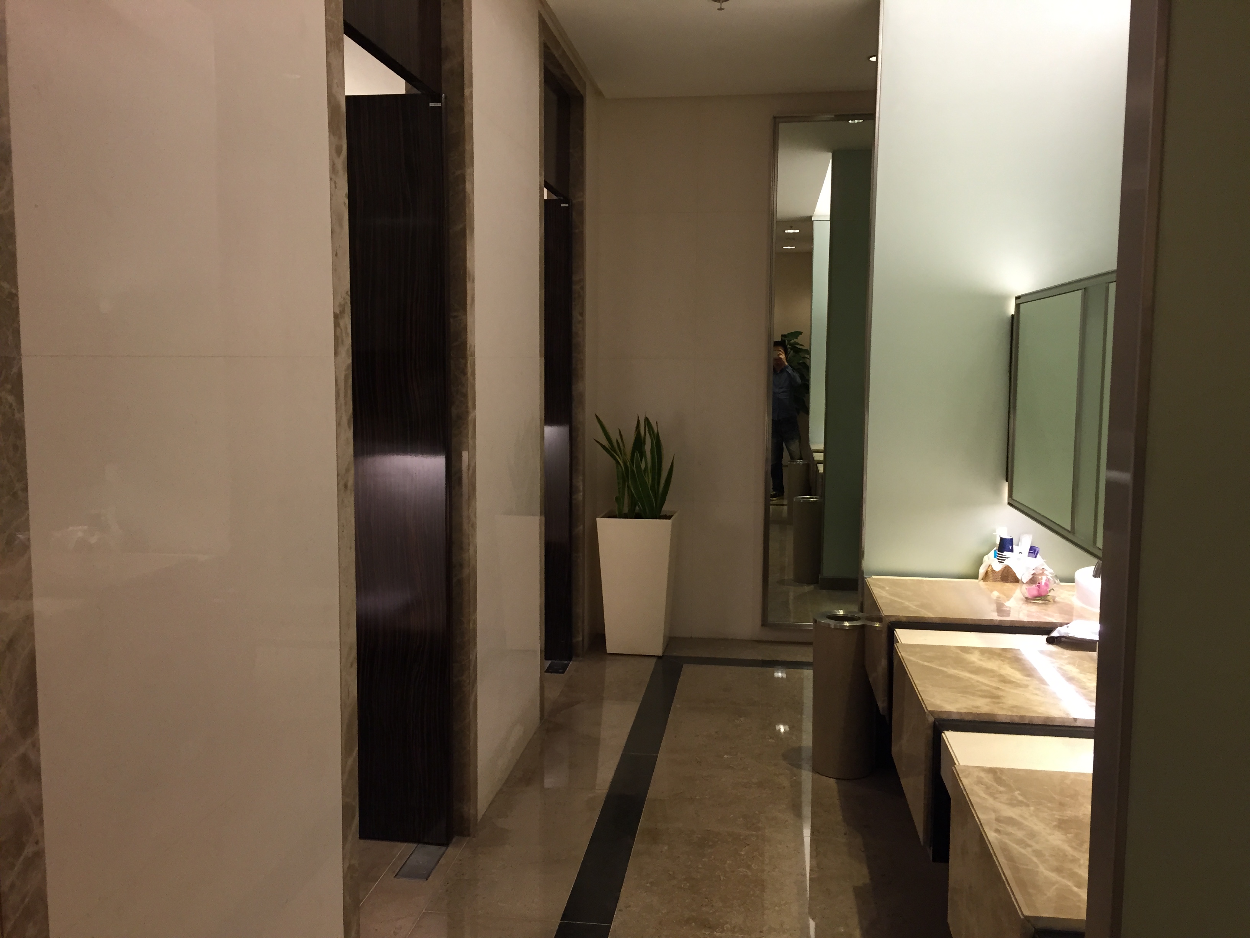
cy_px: 469
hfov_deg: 61.7
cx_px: 625
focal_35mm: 29
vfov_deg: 48.2
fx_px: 1047
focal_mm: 4.15
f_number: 2.2
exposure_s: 1/30
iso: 125
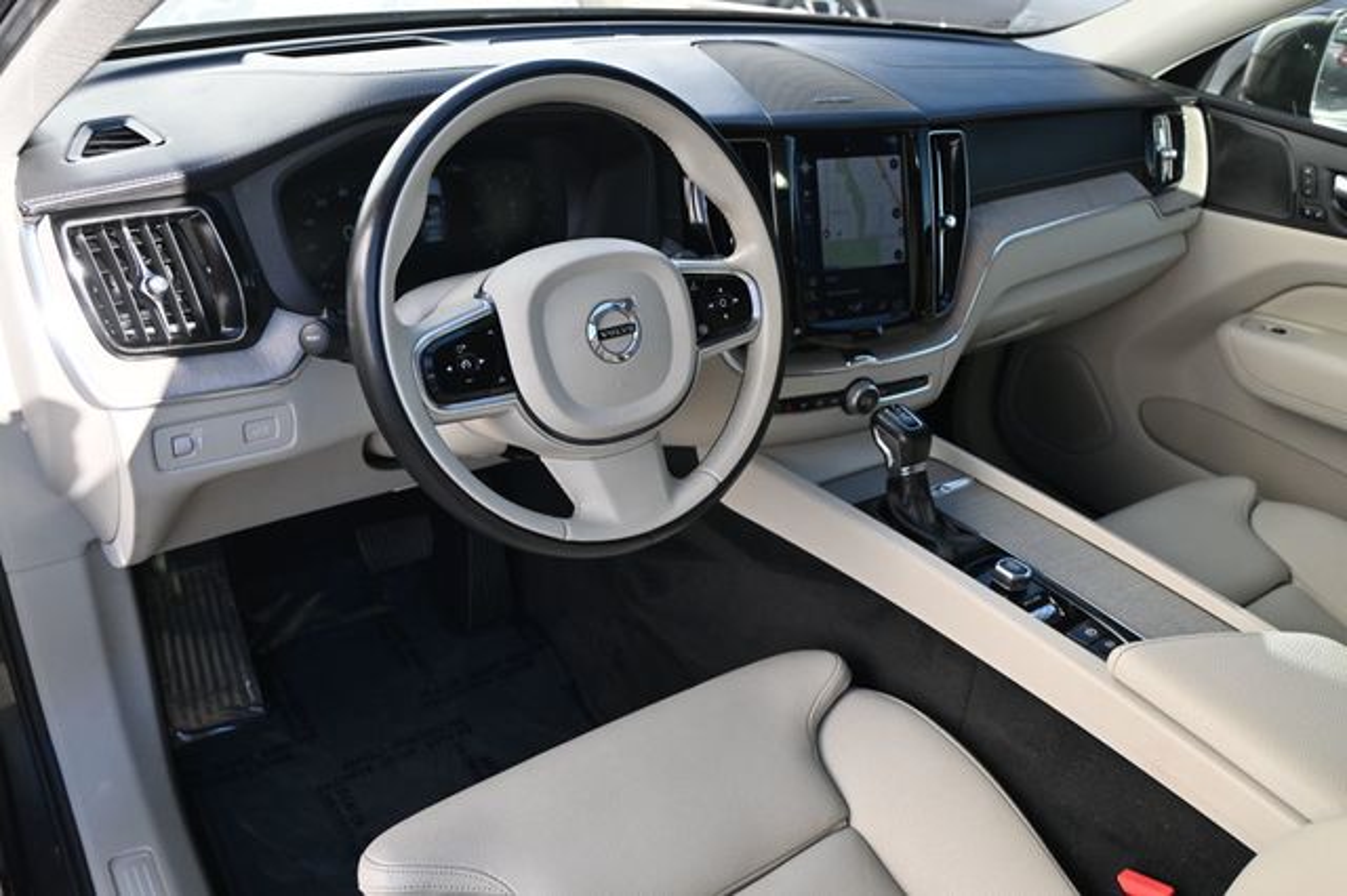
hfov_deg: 63.2
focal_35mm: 29
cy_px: 448
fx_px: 1094
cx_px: 674
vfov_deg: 44.6
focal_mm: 19.5
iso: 280
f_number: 4
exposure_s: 1/250
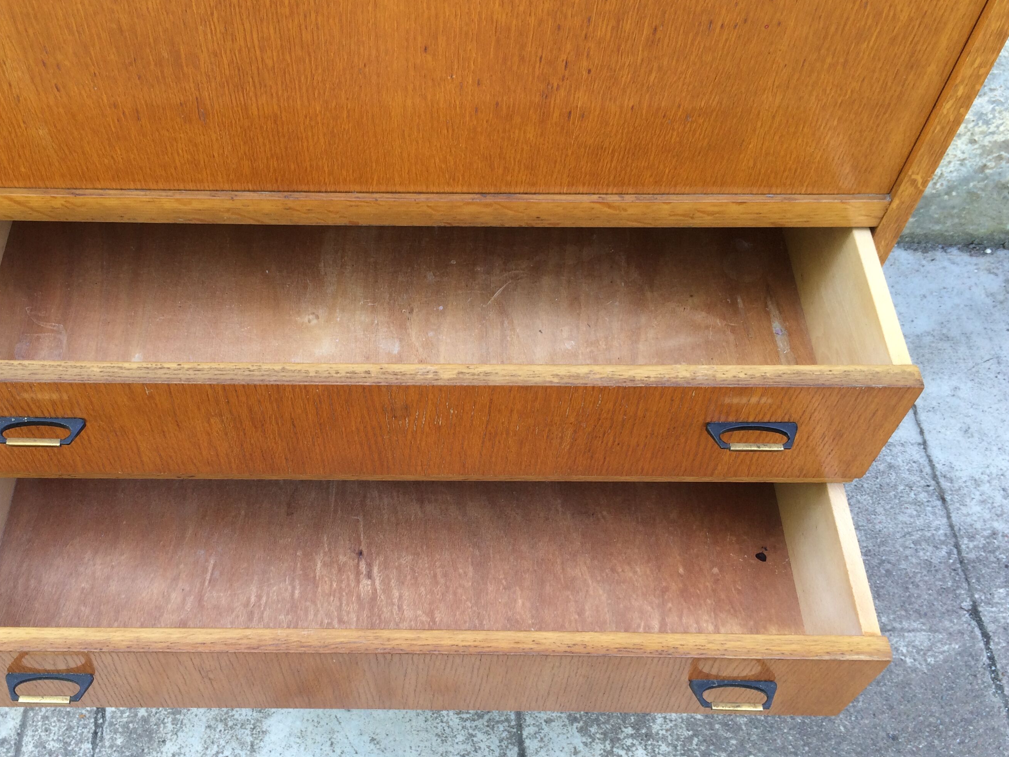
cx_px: 413
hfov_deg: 51.1
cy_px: 411
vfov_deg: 39.6
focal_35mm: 36
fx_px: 1049
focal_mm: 4.15
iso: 50
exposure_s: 1/100
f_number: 2.2
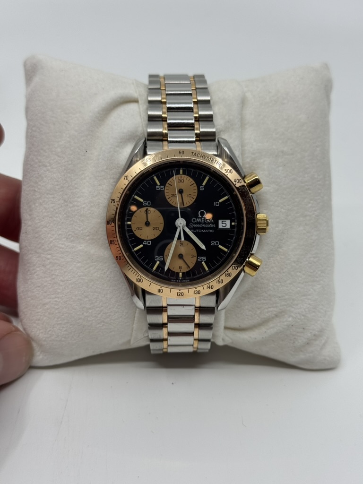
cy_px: 242
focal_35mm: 48
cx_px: 182
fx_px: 671
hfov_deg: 30.3
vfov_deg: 39.7
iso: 64
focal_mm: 6.76
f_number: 1.78
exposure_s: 1/358
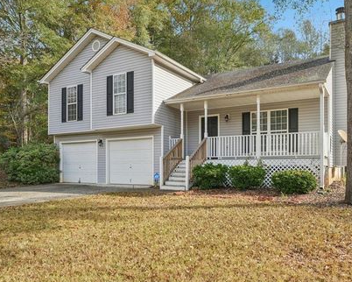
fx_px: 292
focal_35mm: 28
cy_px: 141
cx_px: 199
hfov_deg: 62.0
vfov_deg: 51.6
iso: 100
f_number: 8
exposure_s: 1/40
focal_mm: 24
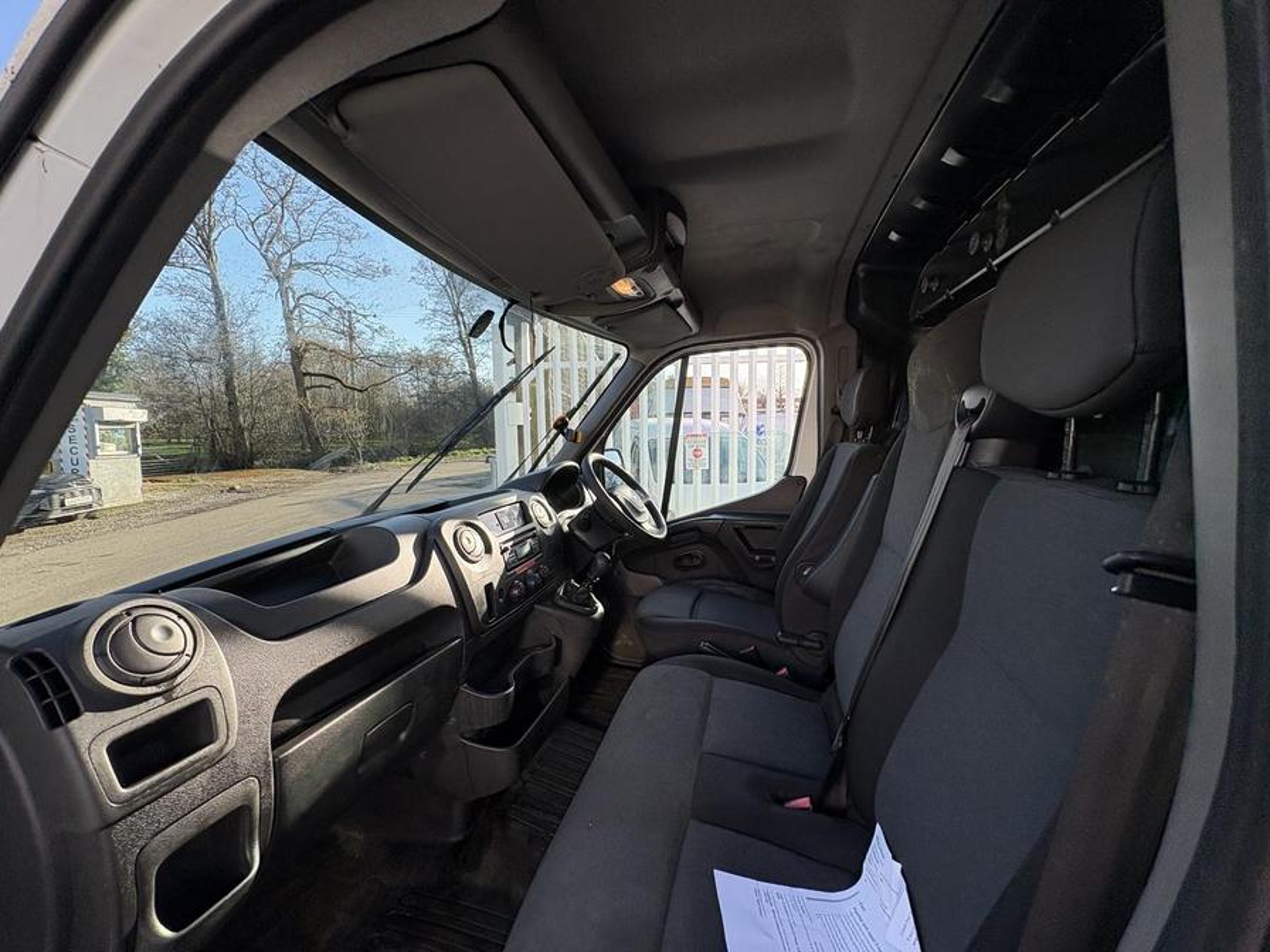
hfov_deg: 102.1
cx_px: 635
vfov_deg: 85.7
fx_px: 514
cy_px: 476
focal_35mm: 14
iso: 50
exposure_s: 1/381
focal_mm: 2.22
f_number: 2.2
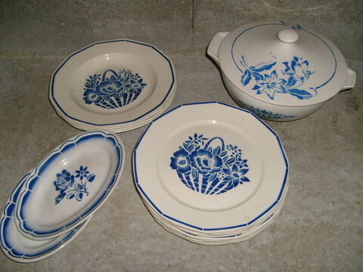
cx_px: 182
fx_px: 367
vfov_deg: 40.7
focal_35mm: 35
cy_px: 136
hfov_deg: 52.6
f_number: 2.8
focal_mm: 5.8
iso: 100
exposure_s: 1/45
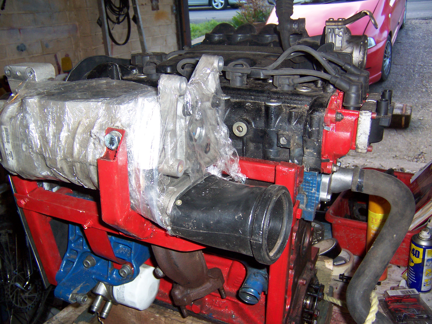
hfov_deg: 55.4
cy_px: 162
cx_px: 216
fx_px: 412
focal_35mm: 33
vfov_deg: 42.9
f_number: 2.8
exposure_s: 1/60
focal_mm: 5.5
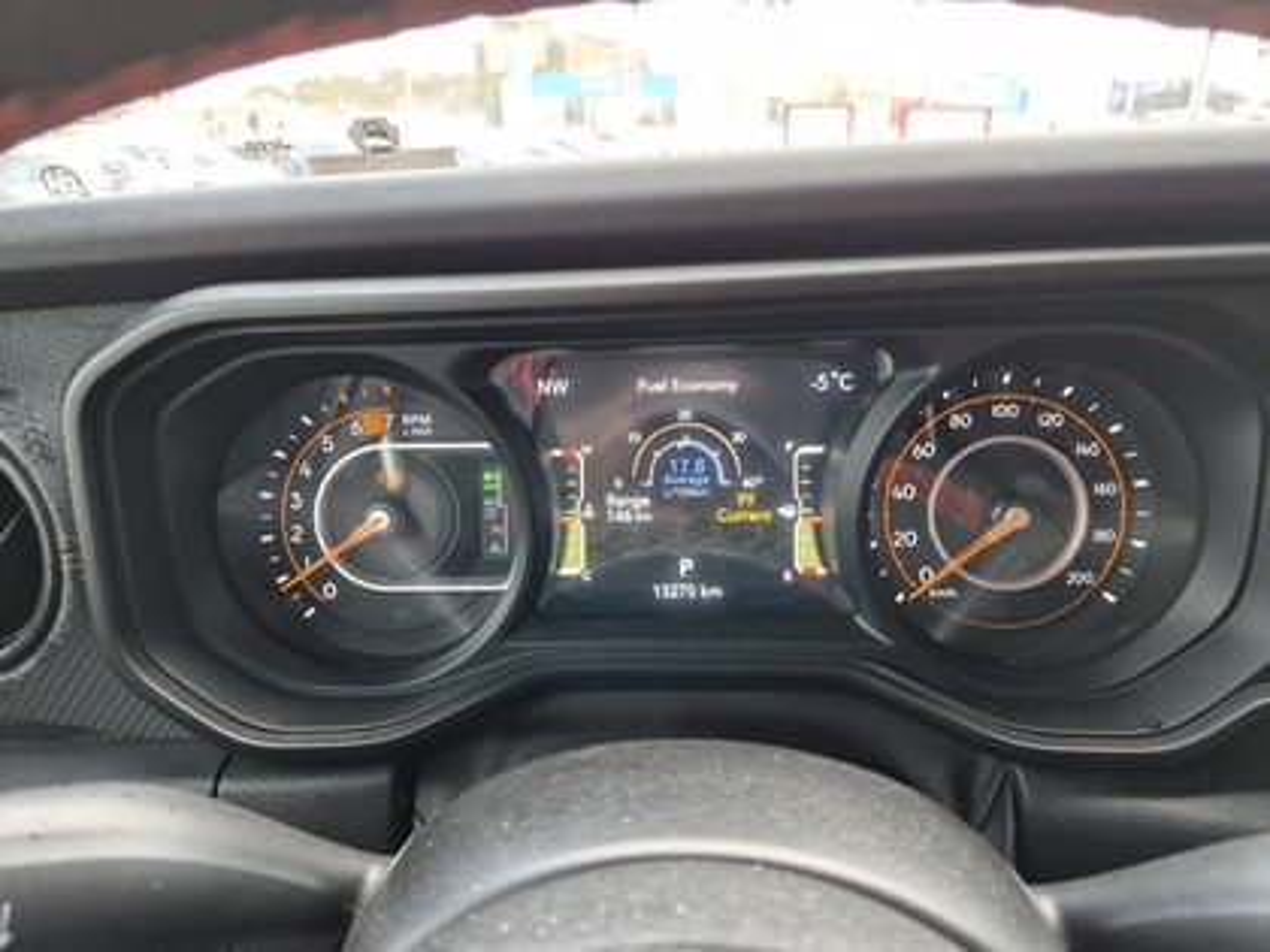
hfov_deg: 73.9
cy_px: 476
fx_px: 844
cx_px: 635
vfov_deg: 58.9
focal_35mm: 23
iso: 200
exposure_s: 1/180
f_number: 1.8
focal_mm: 5.4
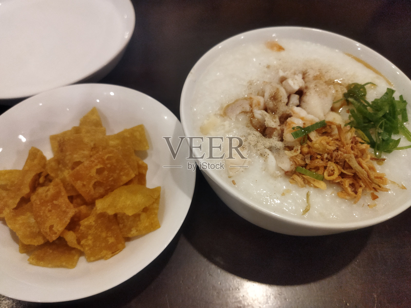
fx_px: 321
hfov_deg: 65.3
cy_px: 154
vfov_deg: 51.4
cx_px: 206
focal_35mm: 27
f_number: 1.79
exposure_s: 1/50
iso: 416
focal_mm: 4.71
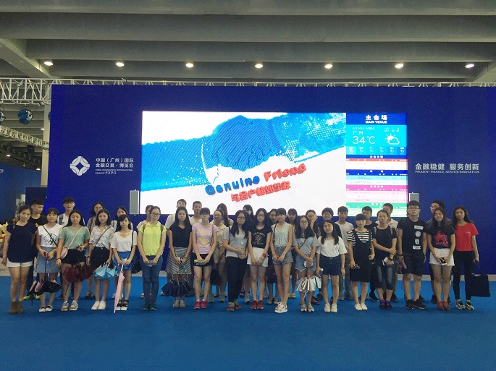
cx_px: 248
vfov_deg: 48.2
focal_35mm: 29
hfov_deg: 61.7
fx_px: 415
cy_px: 186
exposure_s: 1/50
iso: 32
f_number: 2.2
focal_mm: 4.15
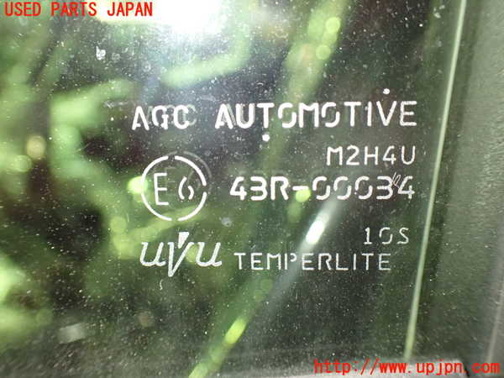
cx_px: 252
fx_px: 437
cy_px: 189
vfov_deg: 46.8
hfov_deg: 60.0
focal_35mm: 30
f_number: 2.3
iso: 800
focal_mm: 5.4
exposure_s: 1/30
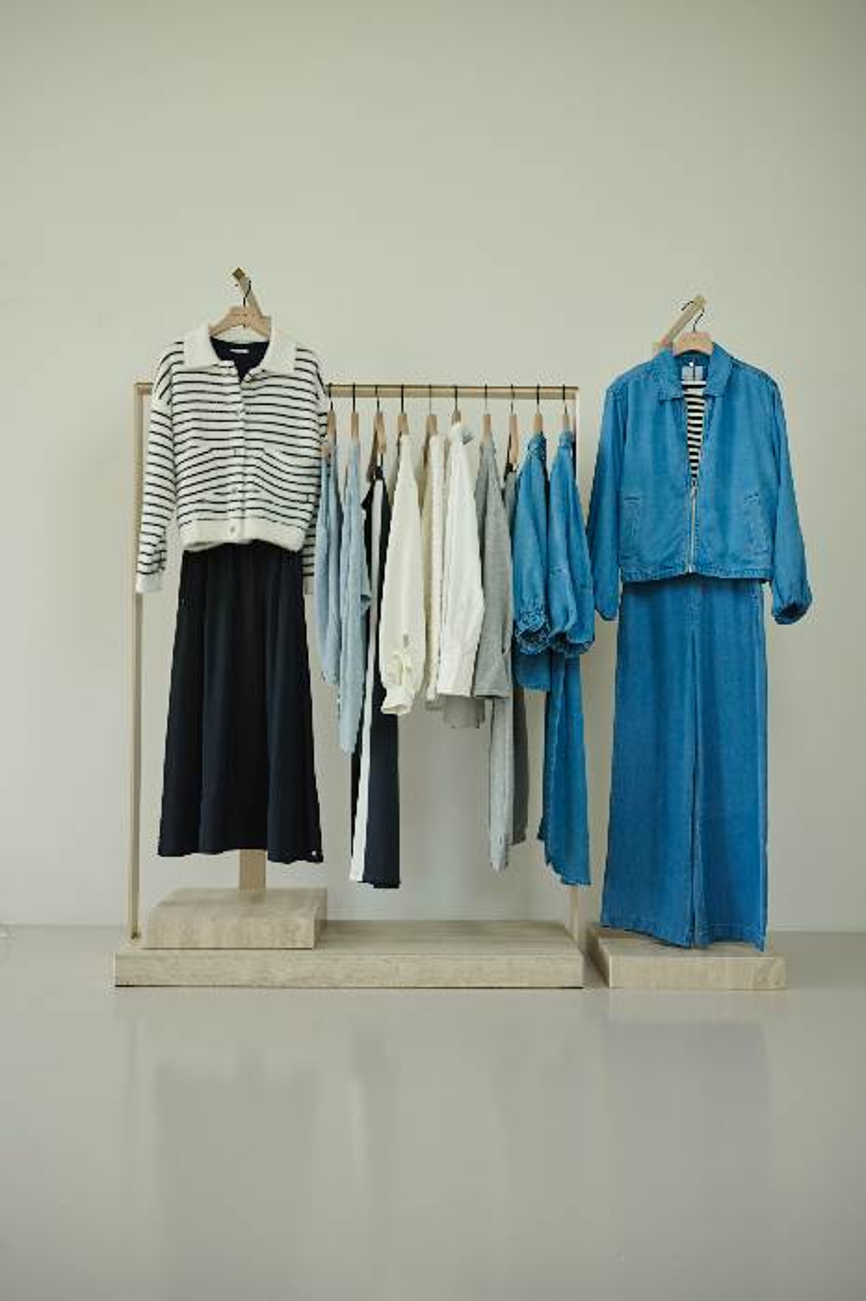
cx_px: 433
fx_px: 1138
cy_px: 650
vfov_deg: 59.5
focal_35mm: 32
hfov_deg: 41.7
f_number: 4
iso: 320
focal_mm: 31.5
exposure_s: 1/200
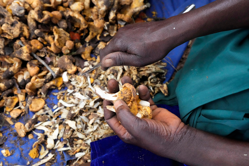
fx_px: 242
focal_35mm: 35
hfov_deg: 54.4
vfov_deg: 37.8
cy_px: 83
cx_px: 124
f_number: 5.6
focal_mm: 35
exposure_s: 1/6400
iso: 12800
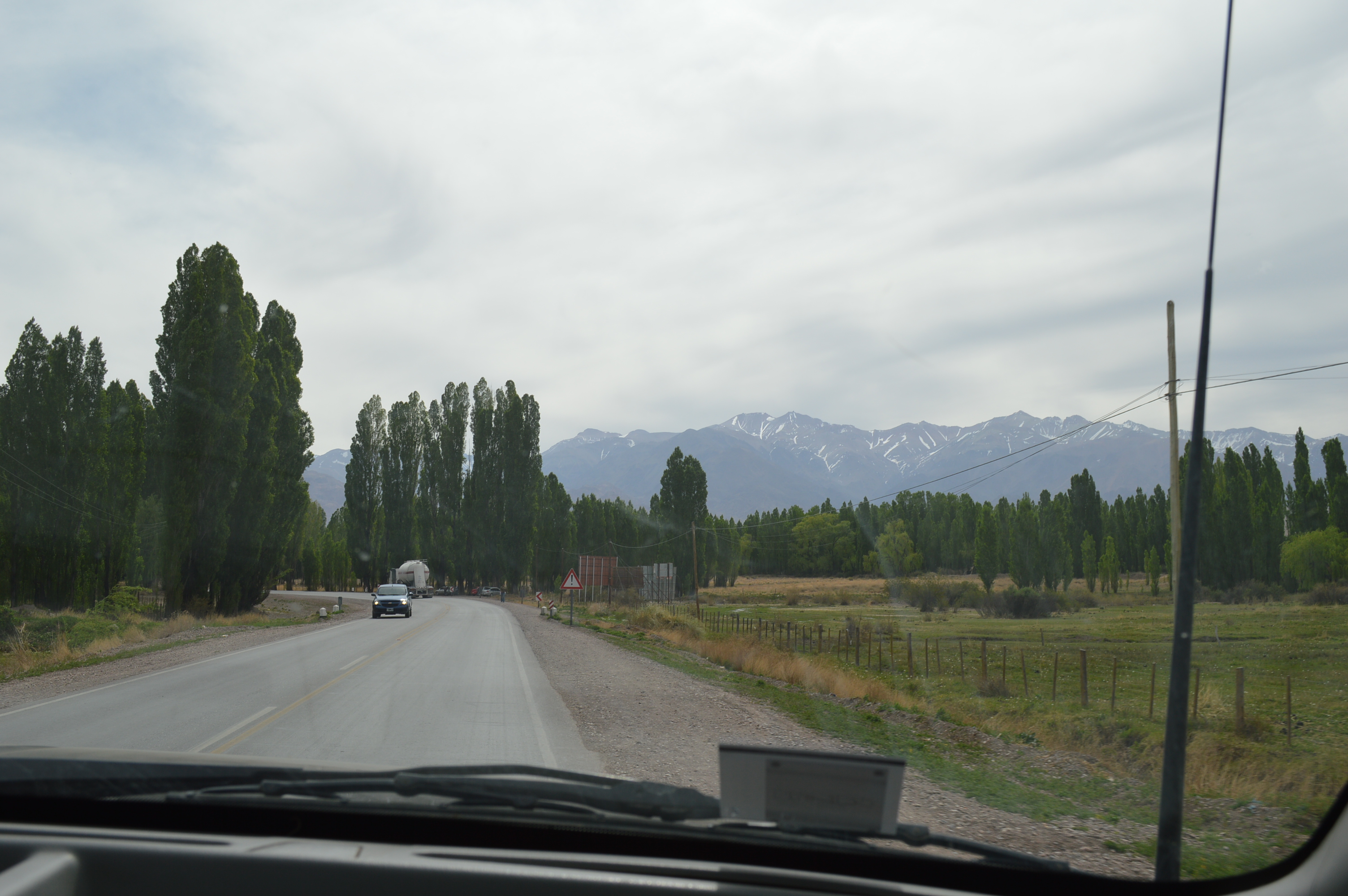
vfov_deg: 36.8
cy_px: 448
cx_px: 674
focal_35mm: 36
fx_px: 1347
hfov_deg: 53.2
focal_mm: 24
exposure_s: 1/320
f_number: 9
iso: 100
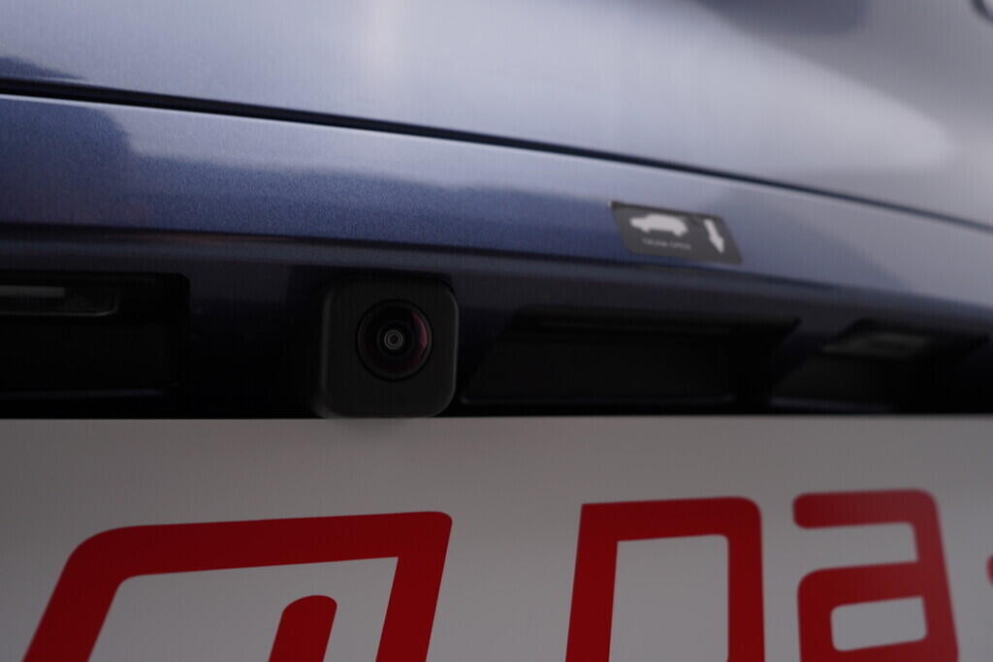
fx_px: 993
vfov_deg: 36.9
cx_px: 496
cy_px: 331
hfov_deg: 53.1
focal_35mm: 36
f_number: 4
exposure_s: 1/60
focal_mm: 24
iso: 125
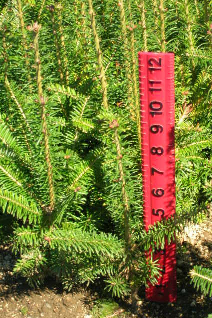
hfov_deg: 12.8
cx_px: 120
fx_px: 946
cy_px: 160
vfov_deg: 19.1
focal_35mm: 107
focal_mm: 17.1
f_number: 8.2
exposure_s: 1/48.6
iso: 50
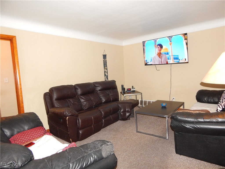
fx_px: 149
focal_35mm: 23
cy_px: 84
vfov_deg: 58.9
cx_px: 112
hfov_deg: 73.9
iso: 400
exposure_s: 1/30
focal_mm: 4
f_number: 3
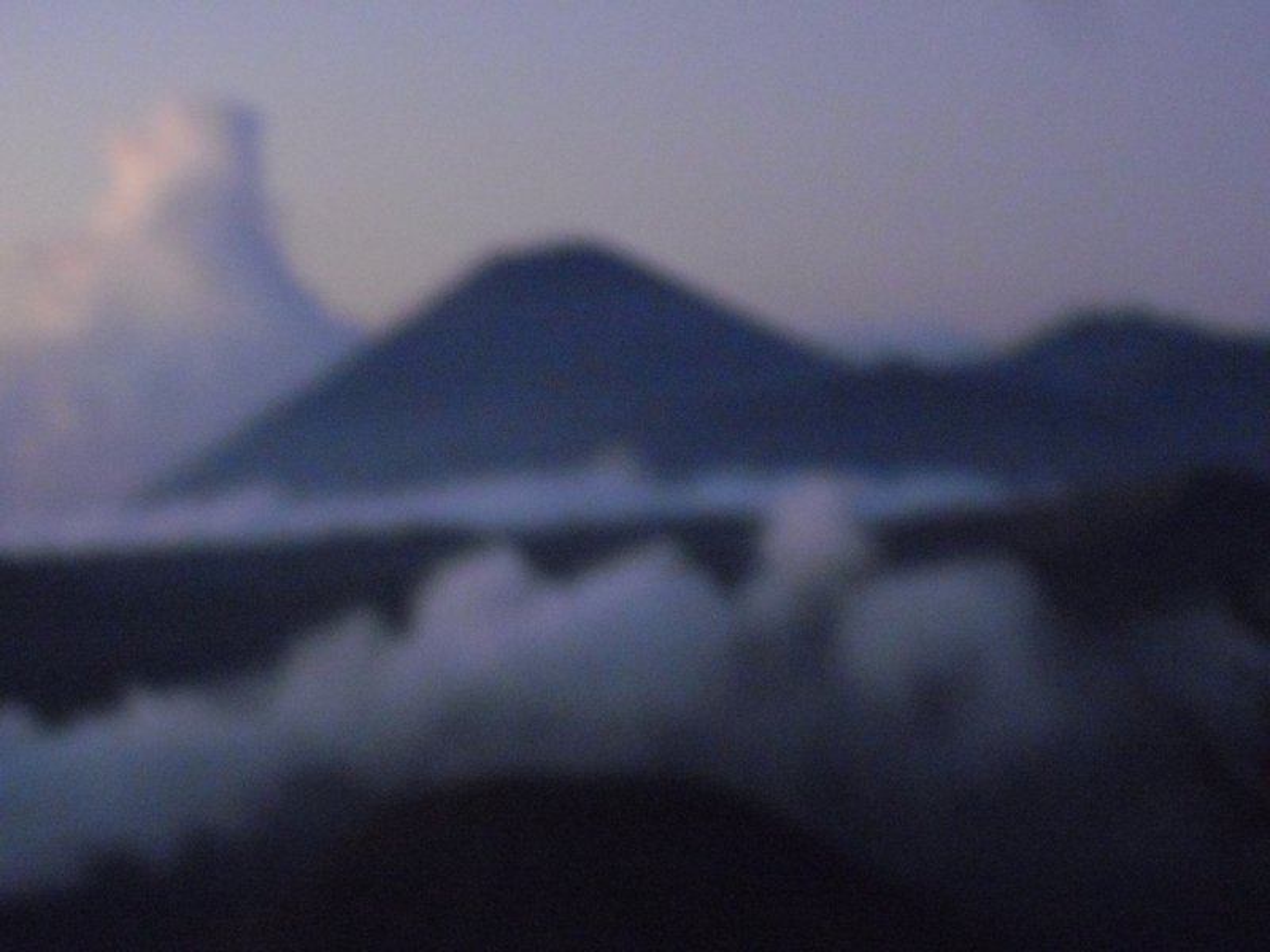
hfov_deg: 17.4
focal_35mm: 113
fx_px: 4146
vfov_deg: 13.1
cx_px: 635
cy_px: 476
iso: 800
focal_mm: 18.6
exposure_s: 1/8
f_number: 5.2
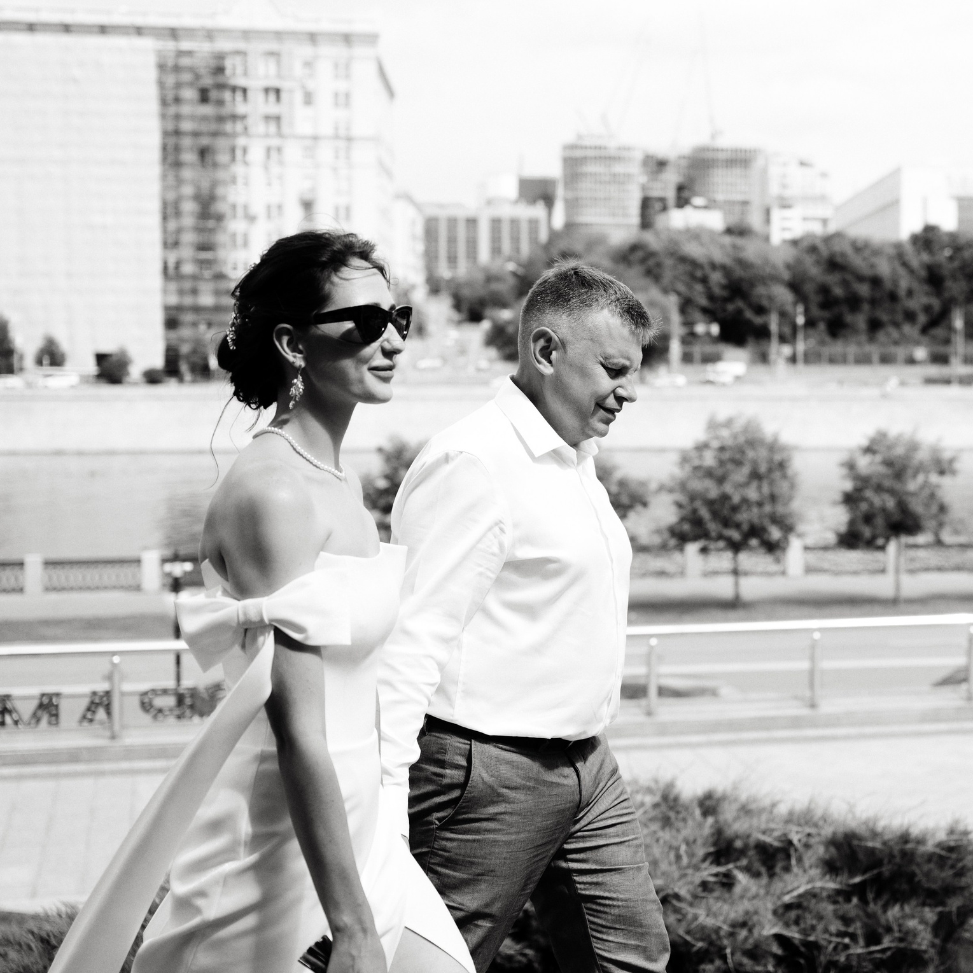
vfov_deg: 26.9
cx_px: 776
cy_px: 436
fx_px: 2035
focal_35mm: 64
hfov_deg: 26.4
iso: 160
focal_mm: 45
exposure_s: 1/1250
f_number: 3.2
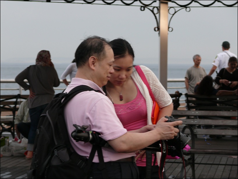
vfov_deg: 7.9
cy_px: 90
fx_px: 1293
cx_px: 119
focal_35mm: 188
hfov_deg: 10.5
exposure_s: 1/100
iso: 100
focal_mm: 35.4
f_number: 4
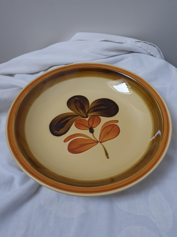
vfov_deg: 67.3
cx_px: 88
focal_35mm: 26
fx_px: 177
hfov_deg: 53.1
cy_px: 118
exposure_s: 1/50
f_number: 2.4
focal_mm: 4.32
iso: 250
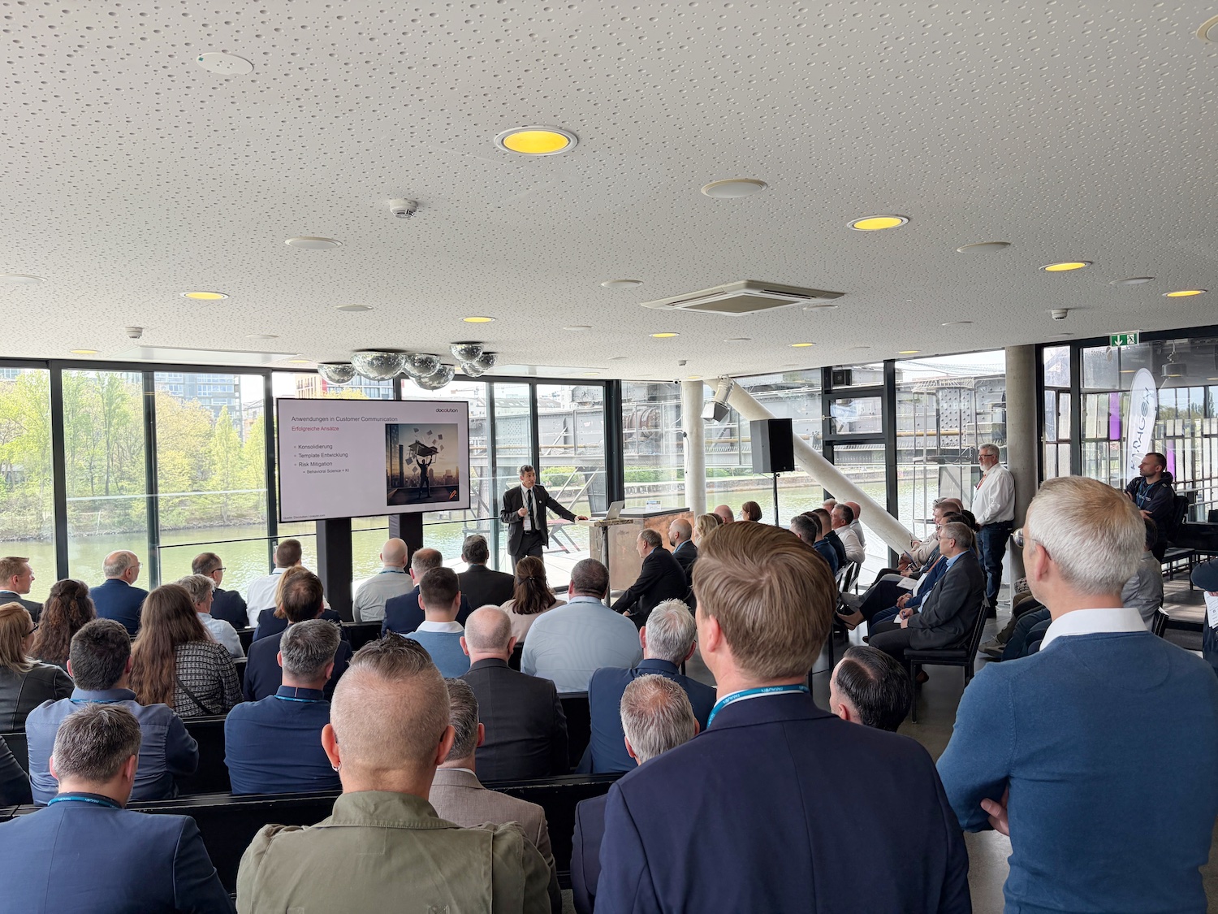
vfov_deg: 53.1
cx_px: 609
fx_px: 915
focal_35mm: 26
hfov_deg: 67.3
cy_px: 457
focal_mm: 5.96
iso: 64
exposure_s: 1/576
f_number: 1.6
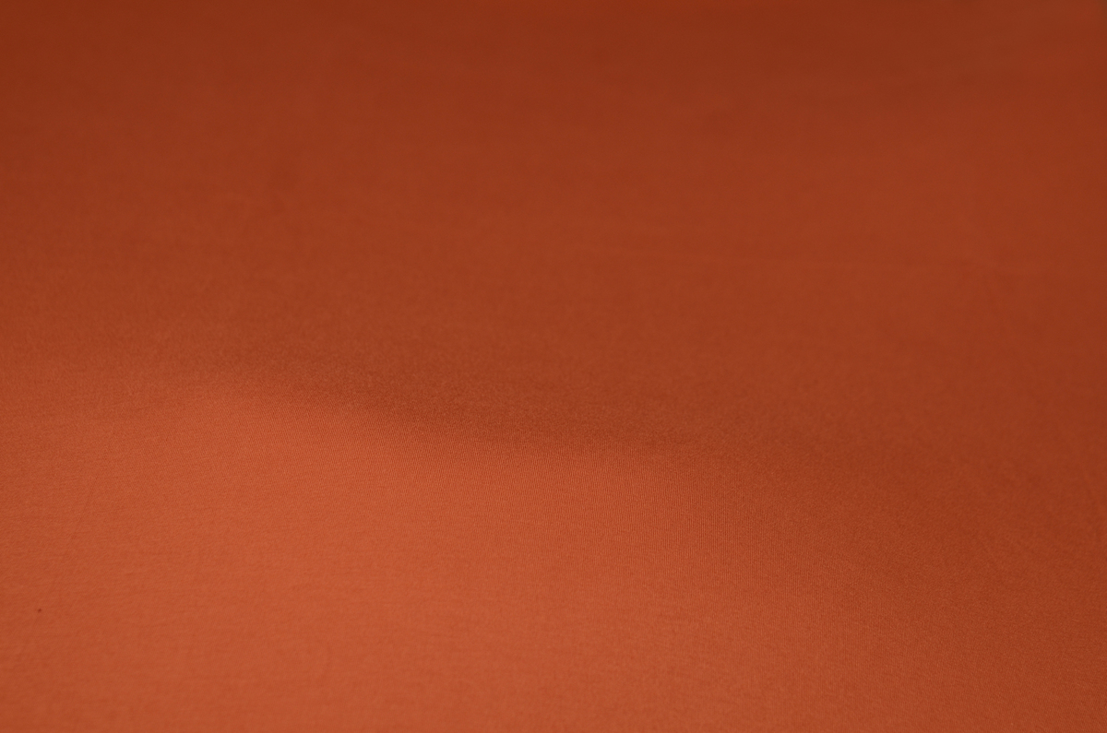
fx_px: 1749
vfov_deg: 23.7
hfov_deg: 35.1
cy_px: 366
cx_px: 554
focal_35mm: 57
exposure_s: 1/100
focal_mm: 38
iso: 200
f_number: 4.5
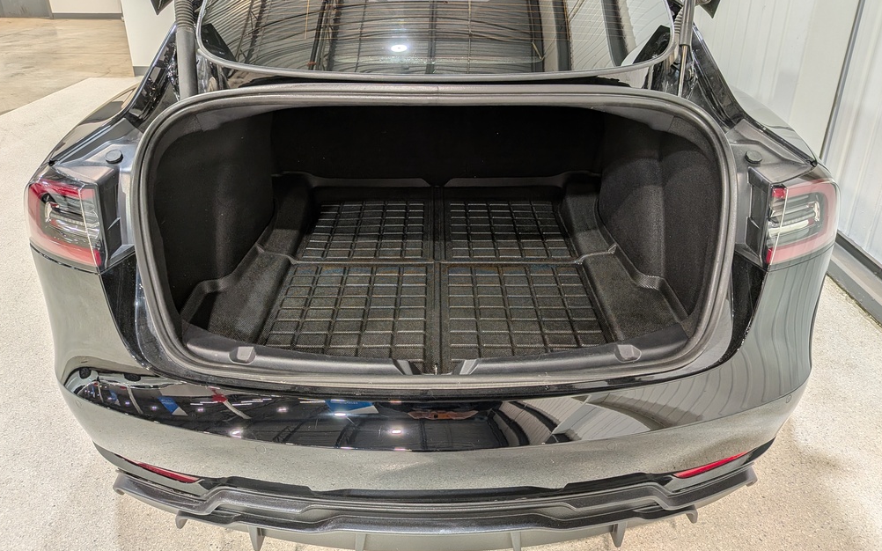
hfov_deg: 70.4
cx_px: 437
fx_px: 625
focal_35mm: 26
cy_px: 243
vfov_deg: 47.5
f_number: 1.7
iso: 27
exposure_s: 1/169
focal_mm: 4.53
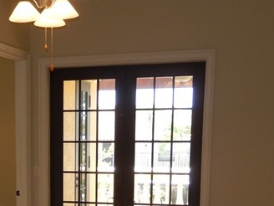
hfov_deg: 24.4
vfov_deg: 17.9
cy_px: 250
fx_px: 617
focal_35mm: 78
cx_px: 38
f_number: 3.4
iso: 125
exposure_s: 1/60
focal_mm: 4.5
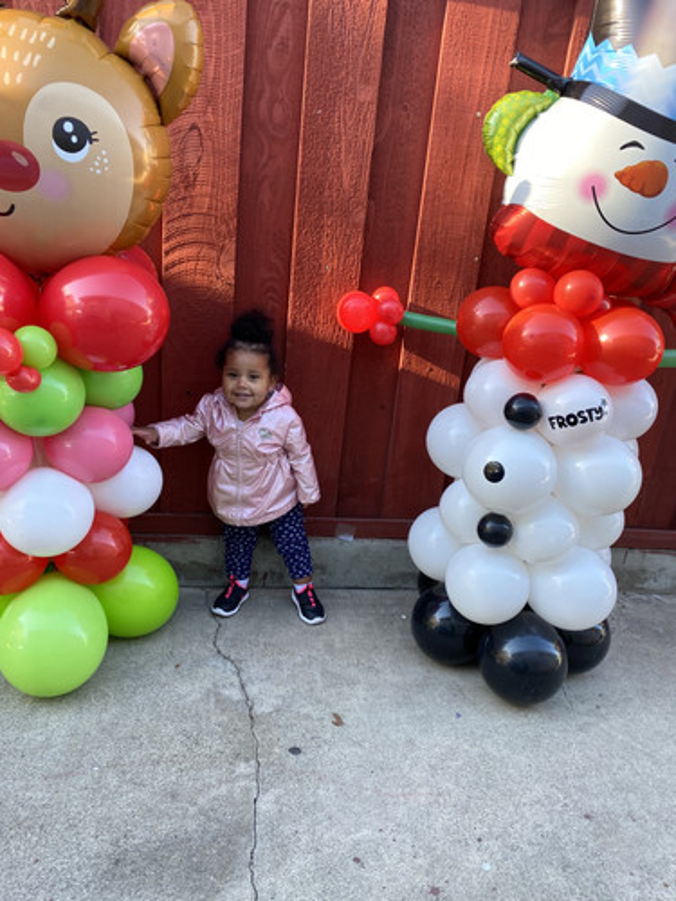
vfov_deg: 67.3
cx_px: 338
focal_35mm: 26
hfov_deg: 53.1
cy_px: 450
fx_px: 677
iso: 50
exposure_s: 1/122
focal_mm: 4.25
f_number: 1.8
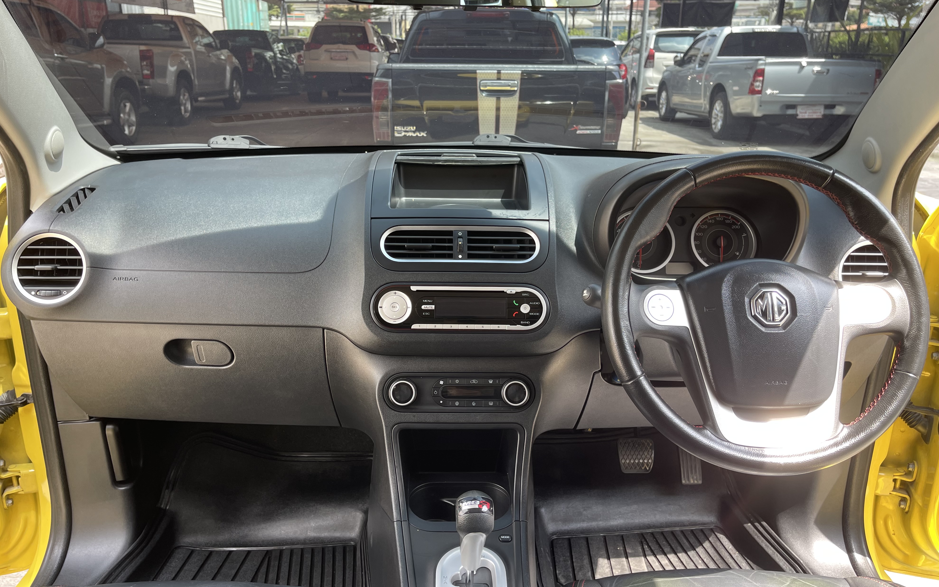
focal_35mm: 27
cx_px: 463
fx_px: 691
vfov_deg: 46.0
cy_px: 293
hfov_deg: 68.4
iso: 40
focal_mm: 5.1
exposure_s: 1/121
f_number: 1.6
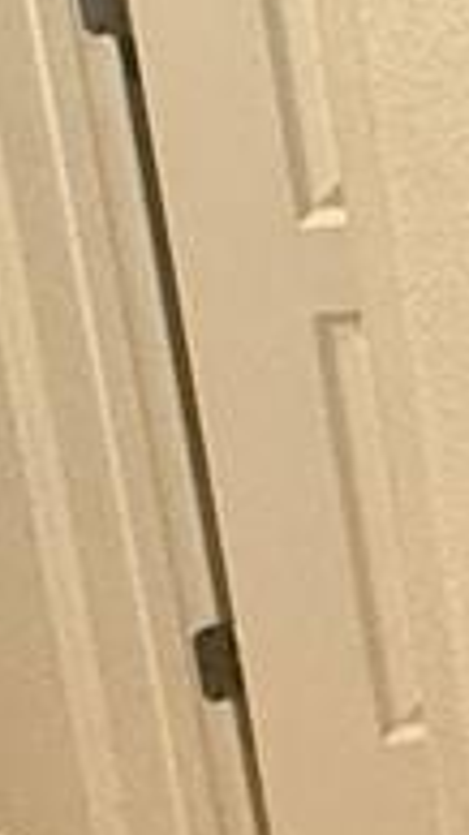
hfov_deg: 6.6
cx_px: 2130
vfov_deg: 17.0
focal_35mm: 126
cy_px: 512
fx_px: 2788
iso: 500
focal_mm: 2.22
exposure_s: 1/60
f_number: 2.2
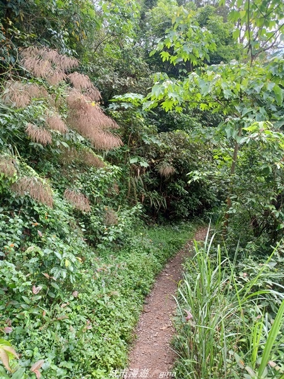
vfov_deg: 69.4
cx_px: 142
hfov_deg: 54.9
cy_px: 190
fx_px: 273
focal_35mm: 25
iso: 80
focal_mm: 4.6
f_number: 1.8
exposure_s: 1/59
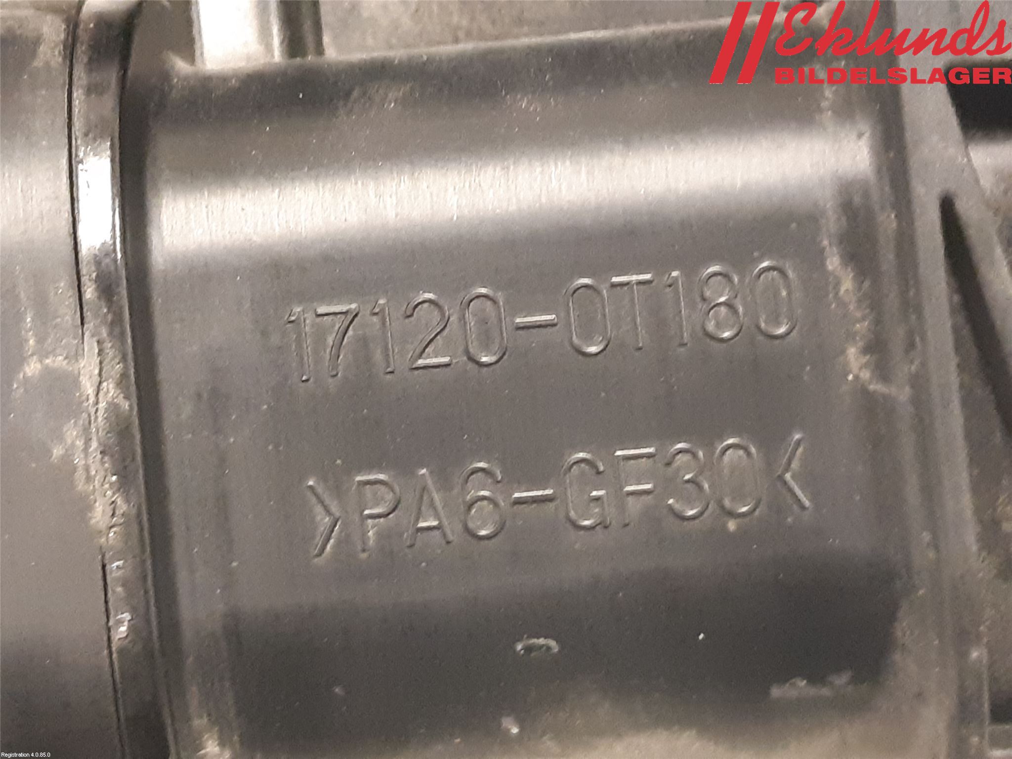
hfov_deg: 67.3
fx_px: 760
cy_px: 380
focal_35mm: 26
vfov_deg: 53.1
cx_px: 506
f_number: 1.7
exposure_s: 1/25
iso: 500
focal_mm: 3.93
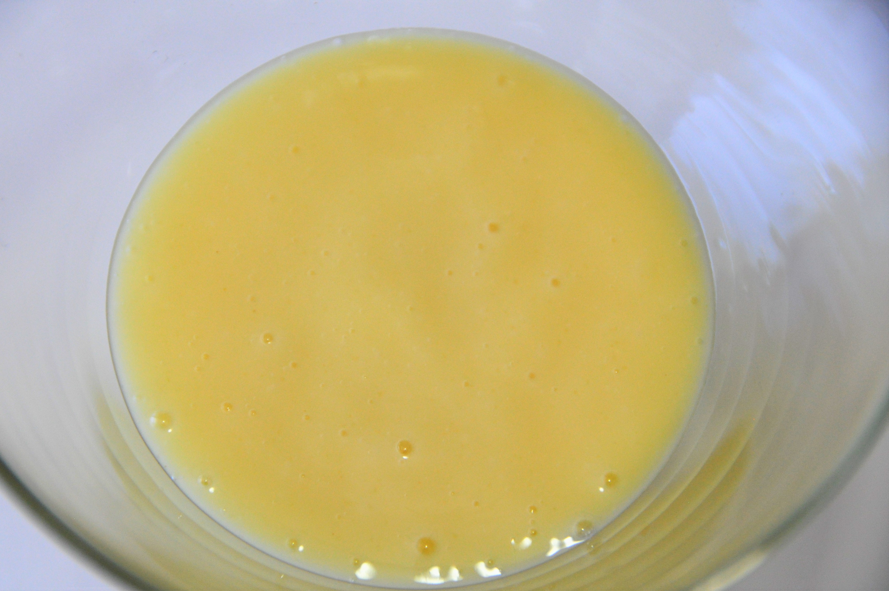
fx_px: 4810
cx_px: 444
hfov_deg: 10.6
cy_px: 296
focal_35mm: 195
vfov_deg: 7.0
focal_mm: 130
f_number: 5.6
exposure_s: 1/250
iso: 800
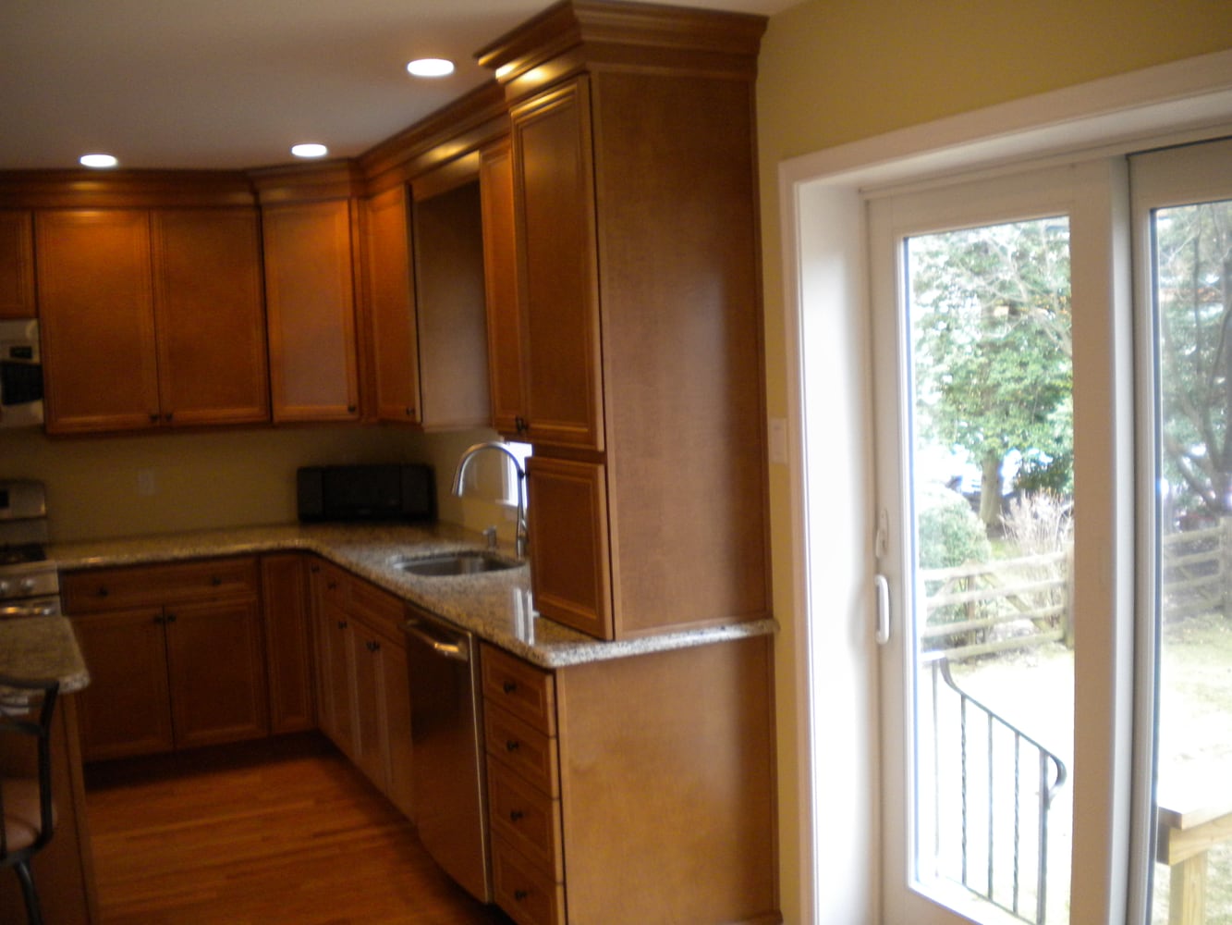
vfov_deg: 40.7
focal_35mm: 35
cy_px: 462
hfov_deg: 52.6
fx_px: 1246
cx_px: 616
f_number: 3.1
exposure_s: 1/59
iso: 316
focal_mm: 6.3
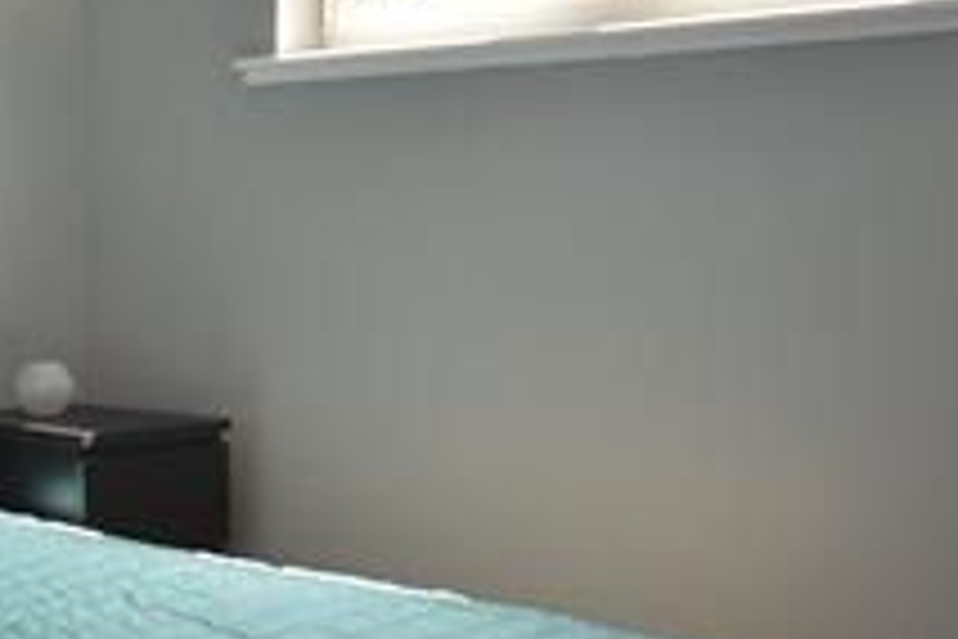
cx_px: -4
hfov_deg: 29.7
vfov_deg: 21.6
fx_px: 1676
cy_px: 284
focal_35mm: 63
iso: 450
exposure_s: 1/200
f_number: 4.8
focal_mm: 14
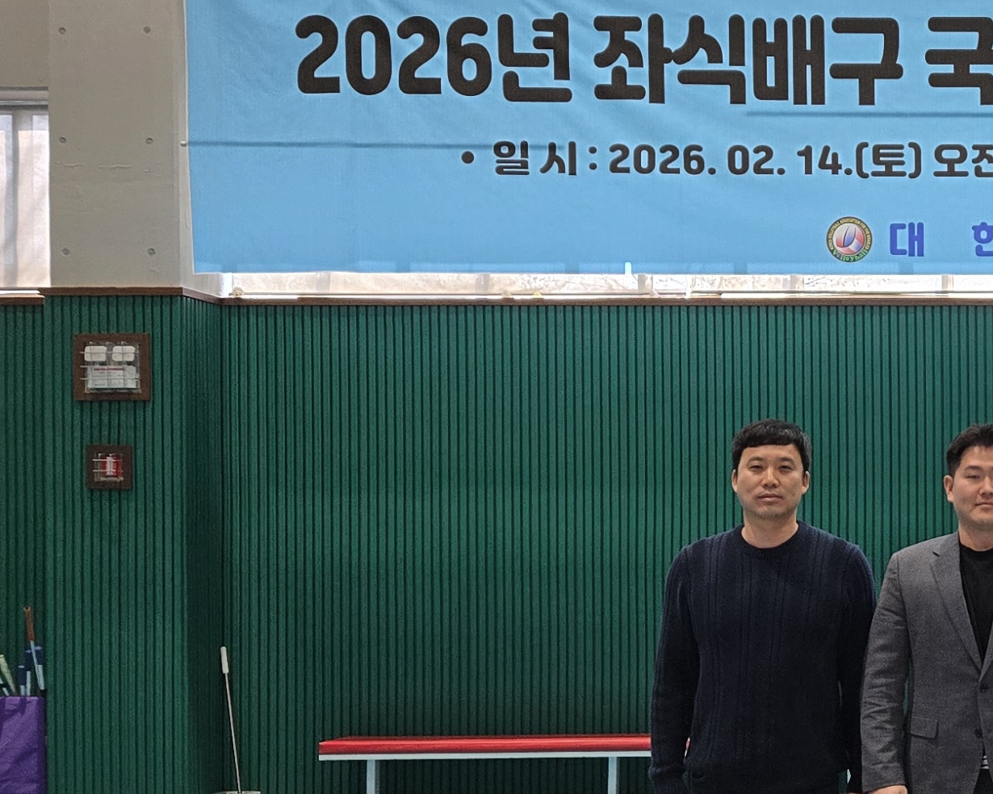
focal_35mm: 73
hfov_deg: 23.9
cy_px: 537
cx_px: 1165
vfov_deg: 20.9
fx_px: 2145
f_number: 1.8
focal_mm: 5.4
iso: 160
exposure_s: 1/180
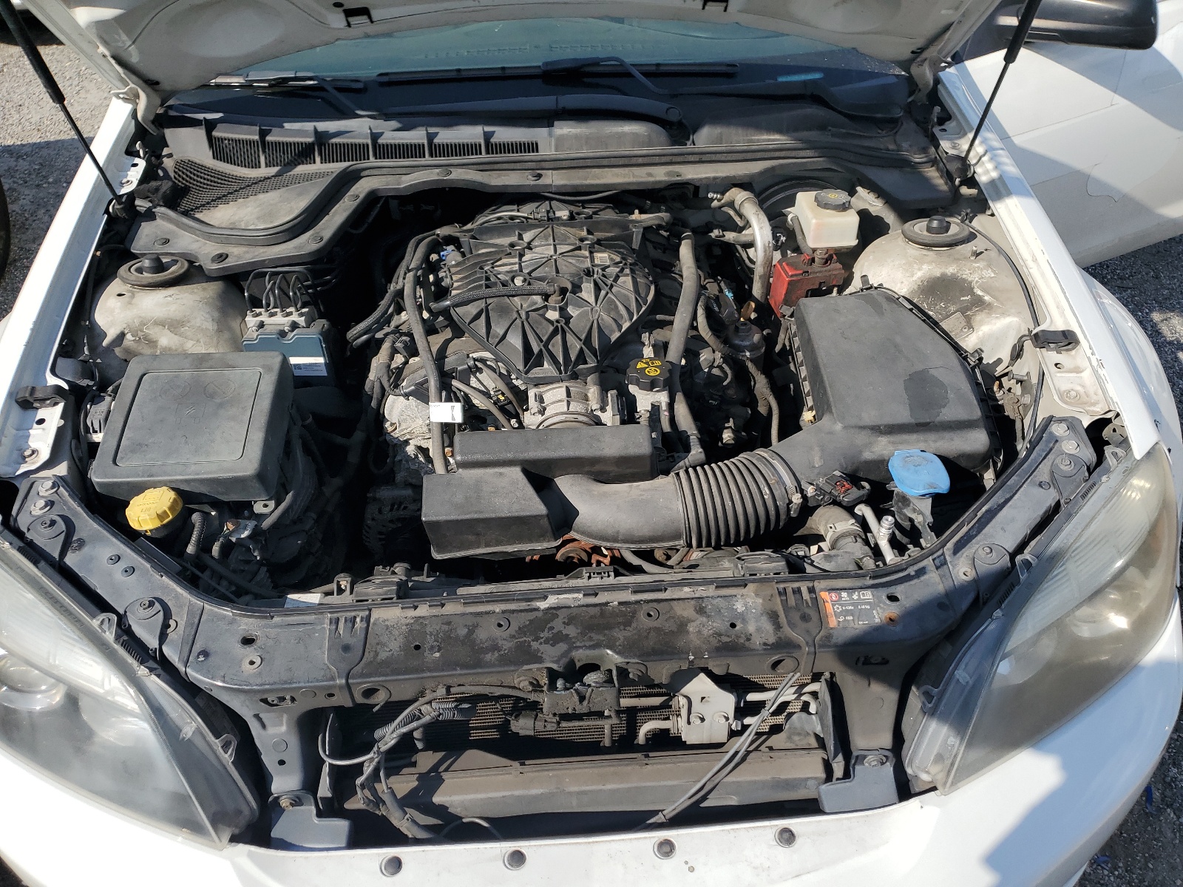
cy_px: 444
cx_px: 592
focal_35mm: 26
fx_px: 889
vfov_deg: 53.1
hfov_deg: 67.3
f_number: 1.5
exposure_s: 1/3333
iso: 50
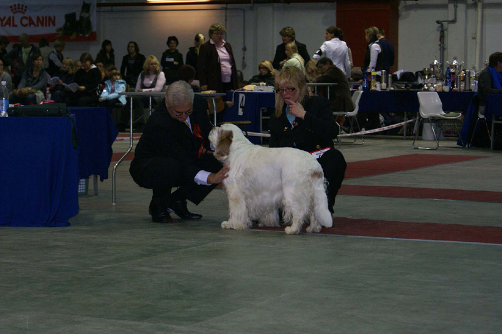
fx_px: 1464
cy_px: 167
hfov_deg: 19.5
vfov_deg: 13.0
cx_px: 251
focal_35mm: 105
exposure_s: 1/125
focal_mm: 70
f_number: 5.6
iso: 400
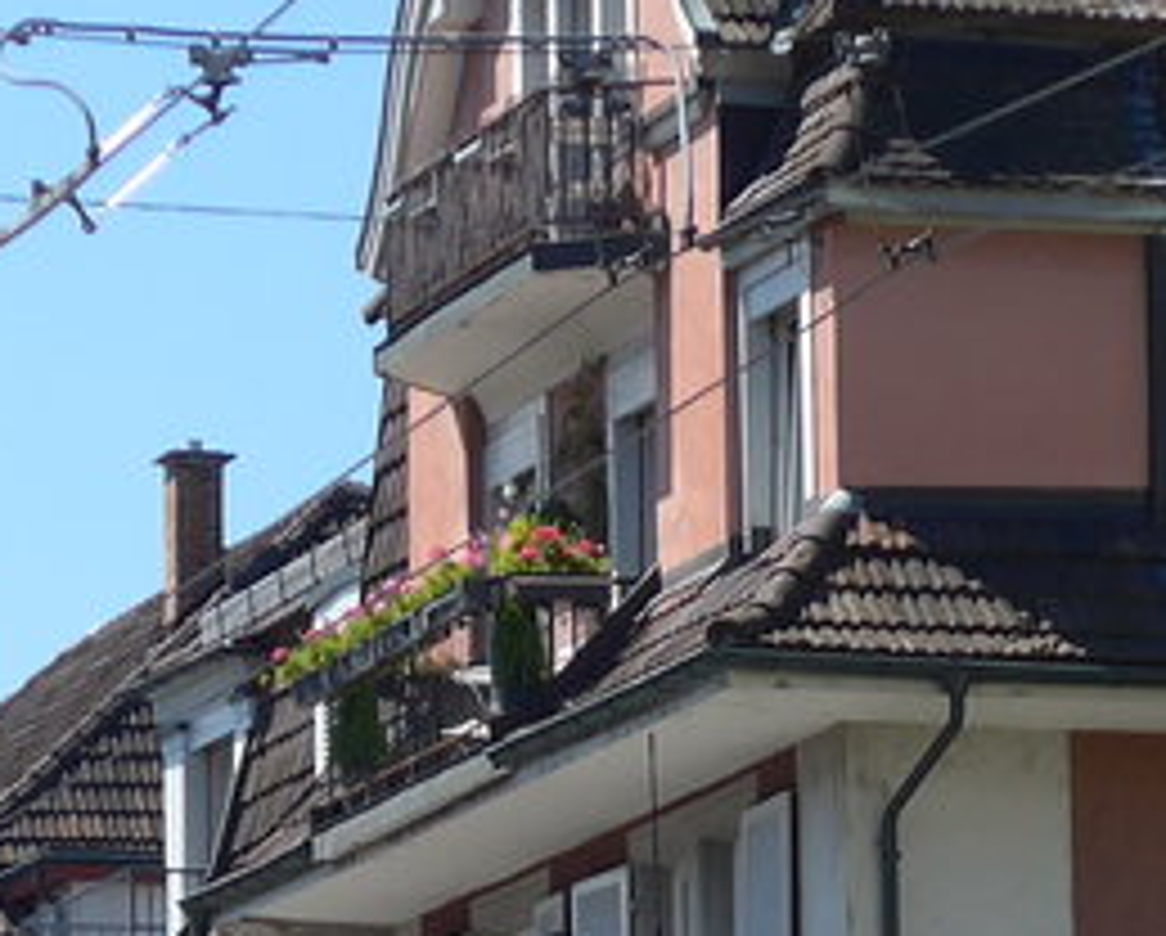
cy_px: 1431
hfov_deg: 6.5
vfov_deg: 5.2
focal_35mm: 298
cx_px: 770
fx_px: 10299
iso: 80
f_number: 3.9
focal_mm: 13.4
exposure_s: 1/640
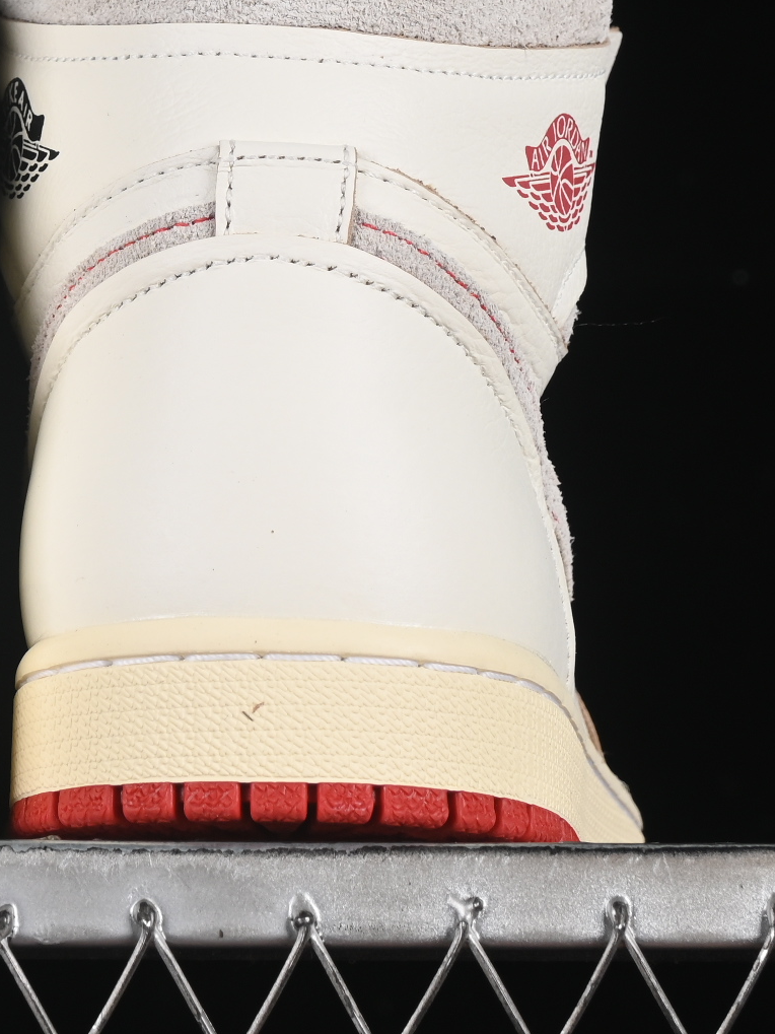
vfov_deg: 10.0
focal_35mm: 197
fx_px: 5882
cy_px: 259
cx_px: -5
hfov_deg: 7.5
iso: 160
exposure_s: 1/80
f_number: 8
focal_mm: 50
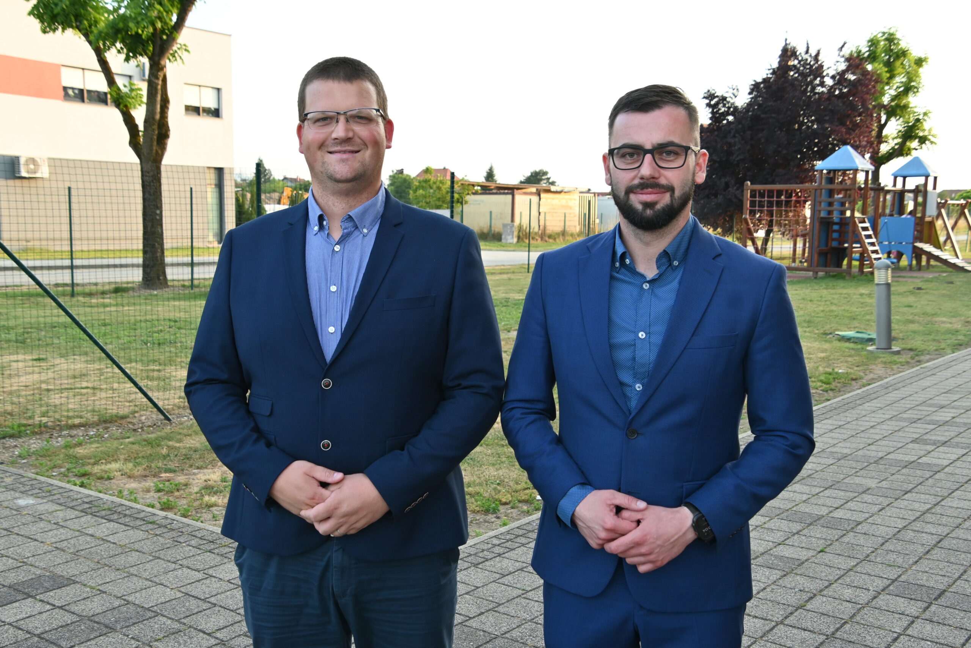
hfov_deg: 49.6
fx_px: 1052
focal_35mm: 39
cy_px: 324
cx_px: 486
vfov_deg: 34.2
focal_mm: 26
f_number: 6.3
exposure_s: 1/125
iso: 500
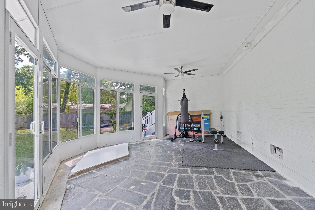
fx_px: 140
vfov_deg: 73.7
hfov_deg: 96.7
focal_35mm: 16
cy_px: 105
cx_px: 158
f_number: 8
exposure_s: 1/2.5
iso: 200
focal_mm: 16
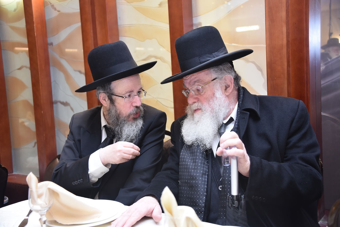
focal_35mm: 42
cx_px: 170
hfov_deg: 46.4
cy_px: 114
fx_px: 397
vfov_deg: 31.9
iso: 1600
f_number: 4
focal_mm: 42
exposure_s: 1/60
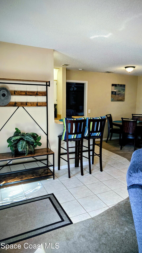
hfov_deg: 44.4
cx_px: 74
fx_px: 174
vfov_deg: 71.9
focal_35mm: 26
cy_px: 127
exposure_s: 1/120
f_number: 1.8
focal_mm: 5.4
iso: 125
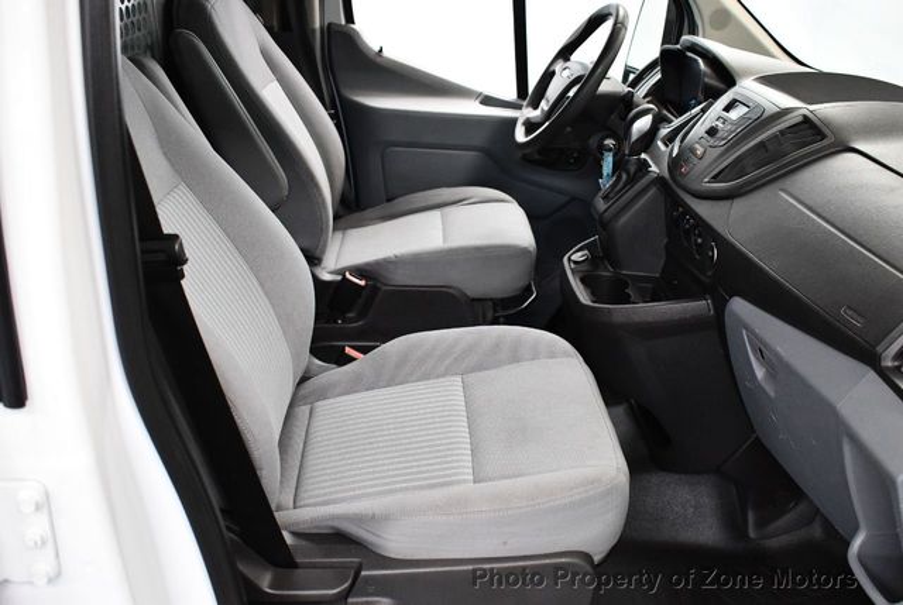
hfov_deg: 53.1
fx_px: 904
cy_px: 302
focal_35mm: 36
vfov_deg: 37.0
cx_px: 452
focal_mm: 18
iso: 2200
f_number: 3.5
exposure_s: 1/125
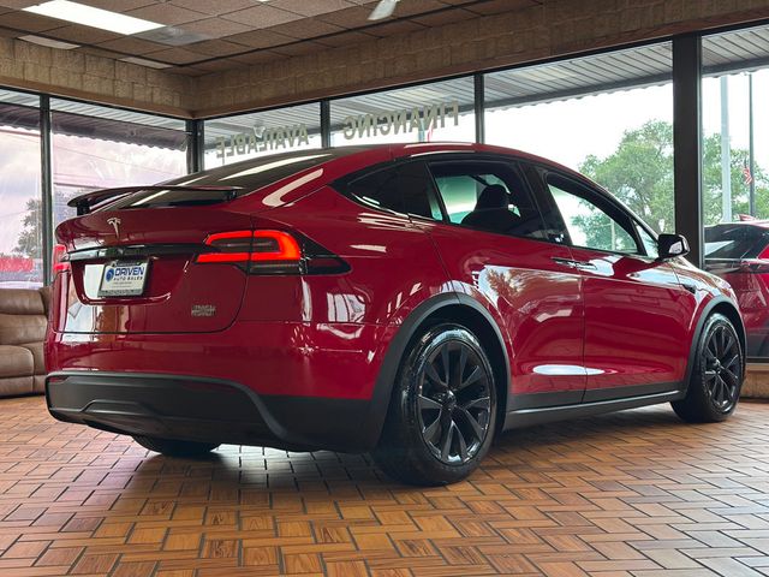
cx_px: 384
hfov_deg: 39.7
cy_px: 288
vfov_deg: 30.3
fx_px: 1066
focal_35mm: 48
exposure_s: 1/193
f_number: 1.78
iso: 80
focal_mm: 6.86
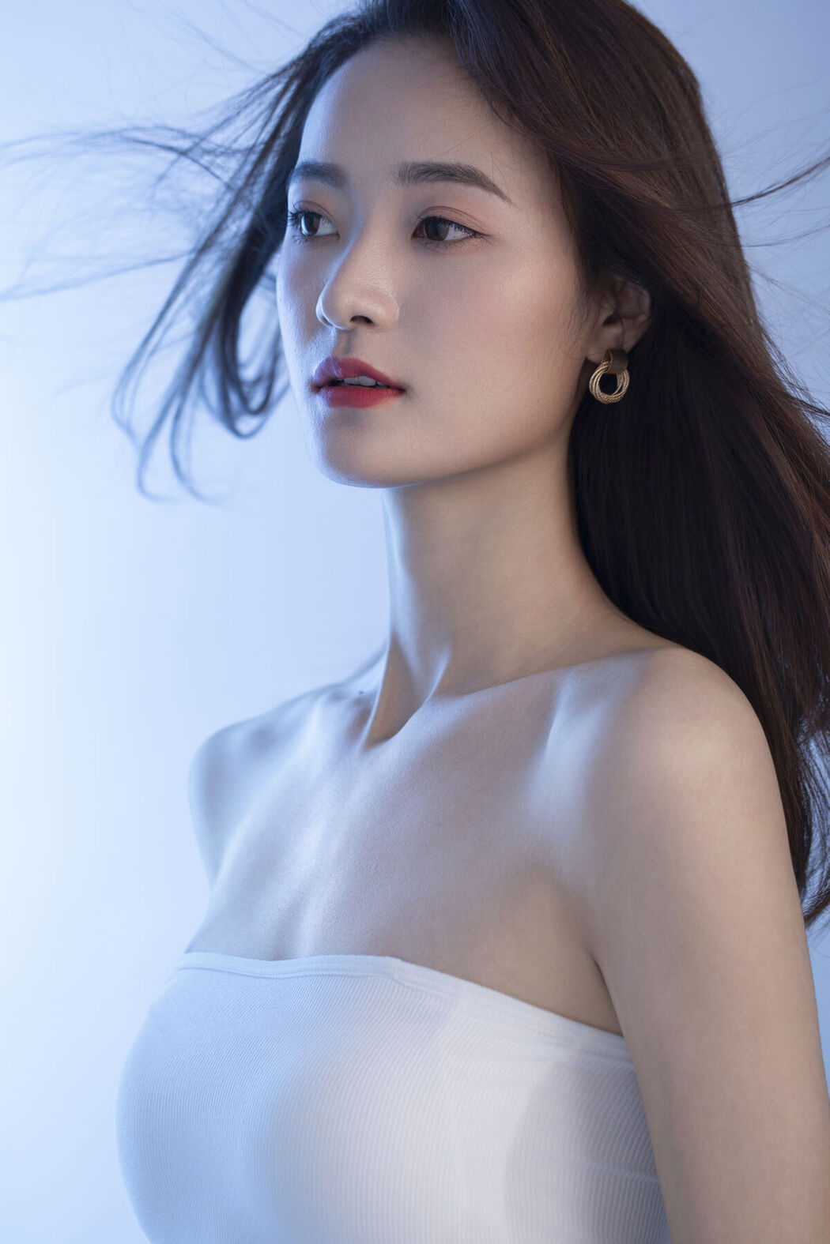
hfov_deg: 13.8
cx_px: 415
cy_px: 622
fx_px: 3423
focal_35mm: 99
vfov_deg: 20.6
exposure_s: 1/125
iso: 200
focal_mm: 100
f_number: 4
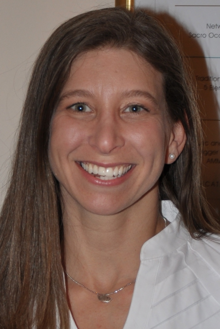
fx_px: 412
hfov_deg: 29.9
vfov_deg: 43.6
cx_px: 110
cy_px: 164
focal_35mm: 45
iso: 200
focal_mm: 30
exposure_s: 1/30
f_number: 4.2
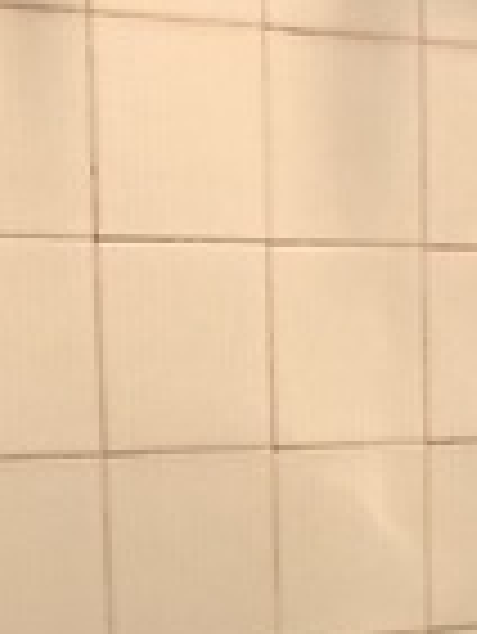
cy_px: 1052
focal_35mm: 152
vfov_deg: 12.2
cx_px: 855
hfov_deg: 9.3
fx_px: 2788
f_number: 1.8
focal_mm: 3.99
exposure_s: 1/17
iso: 80
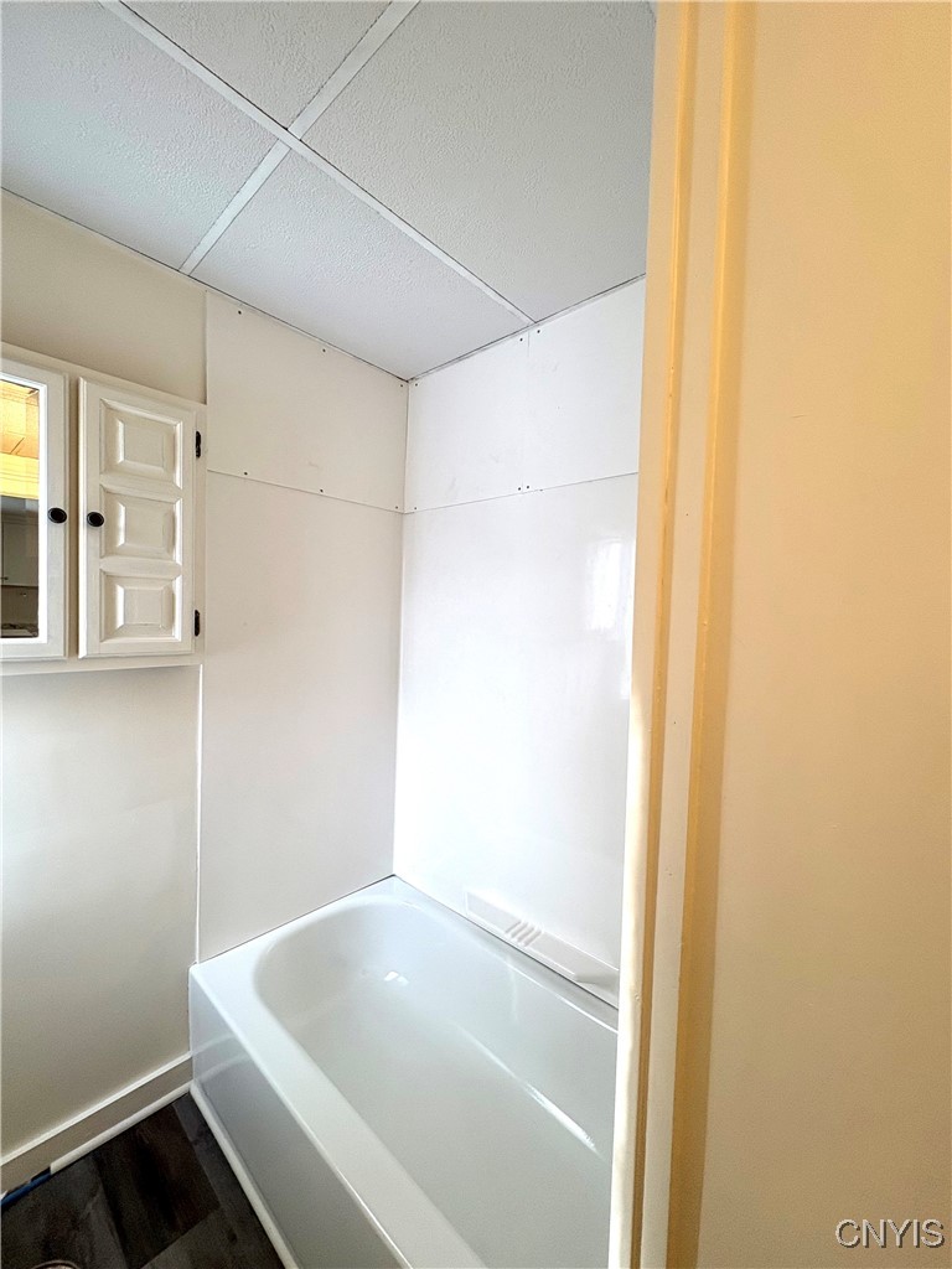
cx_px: 476
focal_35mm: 14
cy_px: 634
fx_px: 513
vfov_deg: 102.1
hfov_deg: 85.7
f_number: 2.2
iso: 80
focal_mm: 2.22
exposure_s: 1/120
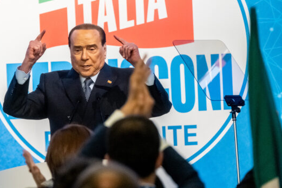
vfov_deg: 2.5
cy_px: 81
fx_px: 4322
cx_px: 124
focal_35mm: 552
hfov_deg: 3.7
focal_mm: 323.2
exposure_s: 1/250
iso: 8000
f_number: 5.4
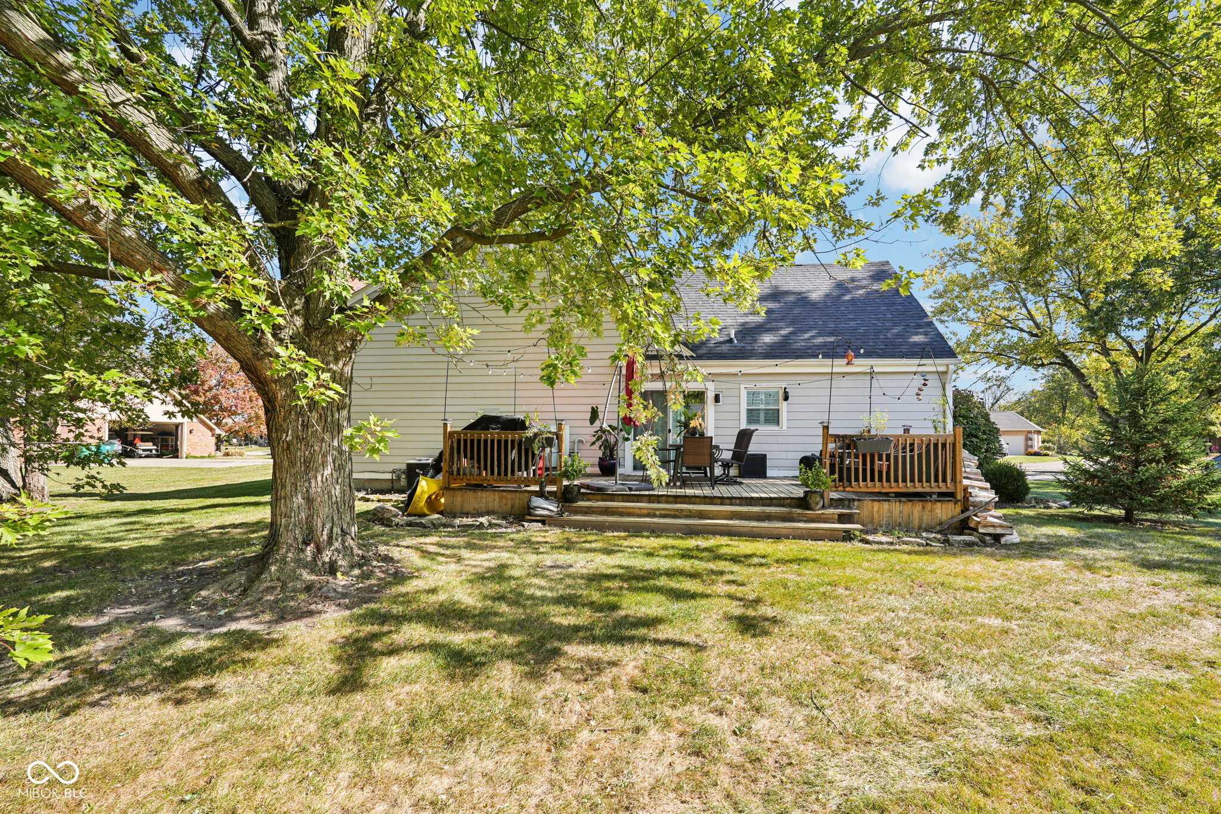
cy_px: 407
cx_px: 610
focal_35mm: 16
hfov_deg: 96.7
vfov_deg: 73.7
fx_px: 543
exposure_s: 1/80
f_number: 8
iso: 100
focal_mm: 16
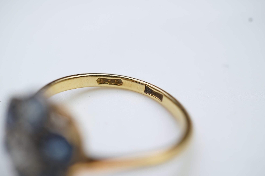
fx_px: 331
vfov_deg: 29.9
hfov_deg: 43.6
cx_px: 132
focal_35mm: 45
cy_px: 88
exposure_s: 1/25
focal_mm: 30
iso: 250
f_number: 11
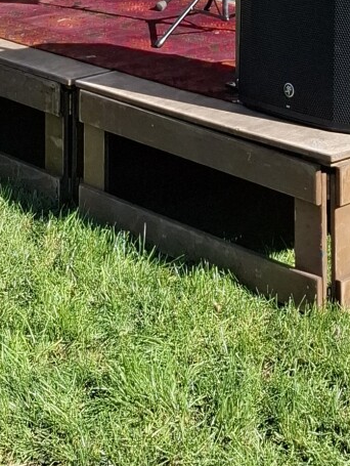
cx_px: 211
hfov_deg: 14.7
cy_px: -350
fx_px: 1360
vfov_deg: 16.5
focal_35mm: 101
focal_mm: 5.54
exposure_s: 1/1634
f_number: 1.8
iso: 50
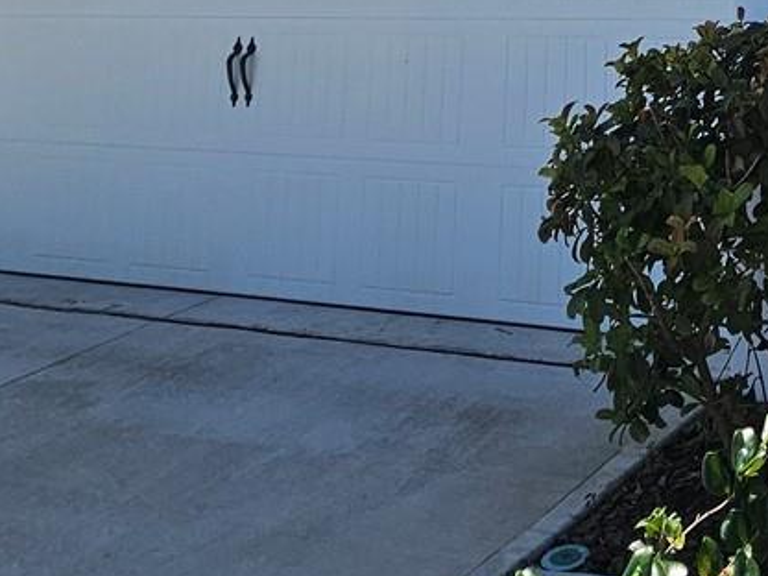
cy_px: -334
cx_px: 971
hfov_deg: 30.8
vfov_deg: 22.6
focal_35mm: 50
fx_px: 1109
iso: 50
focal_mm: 2.2
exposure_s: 1/2128
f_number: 2.2
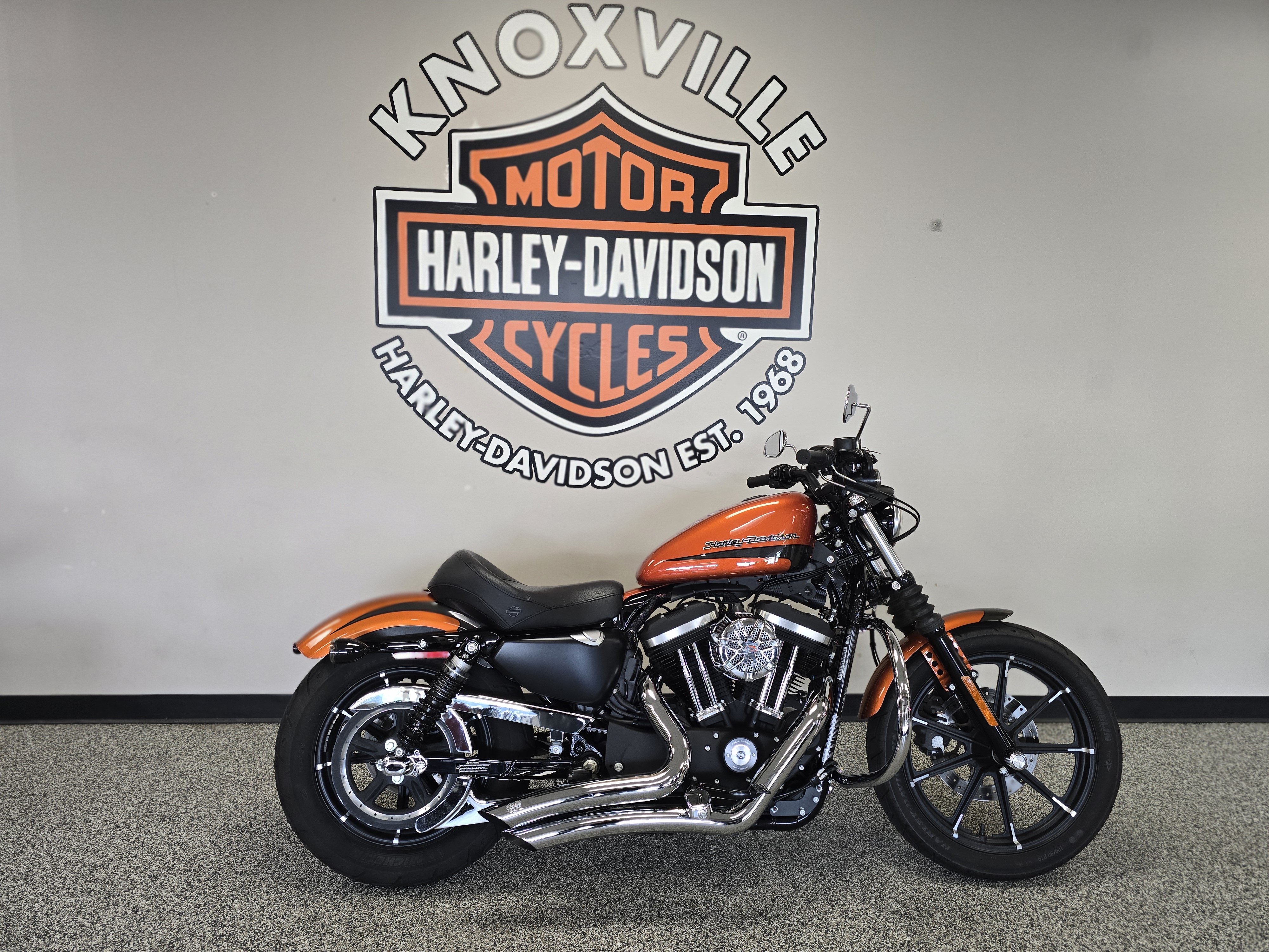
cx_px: 634
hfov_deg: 73.9
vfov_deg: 58.9
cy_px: 476
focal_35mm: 23
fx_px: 843
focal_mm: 6.3
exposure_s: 1/120
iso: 250
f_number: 1.7
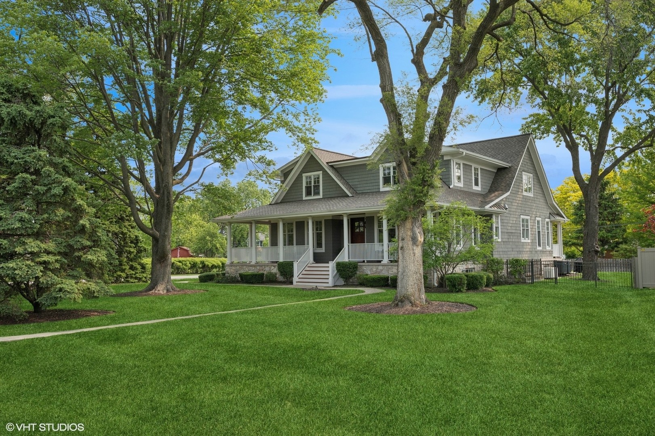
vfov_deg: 43.6
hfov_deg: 61.9
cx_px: 328
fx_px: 546
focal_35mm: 30
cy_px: 218
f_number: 9
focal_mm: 30
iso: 200
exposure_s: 1/250
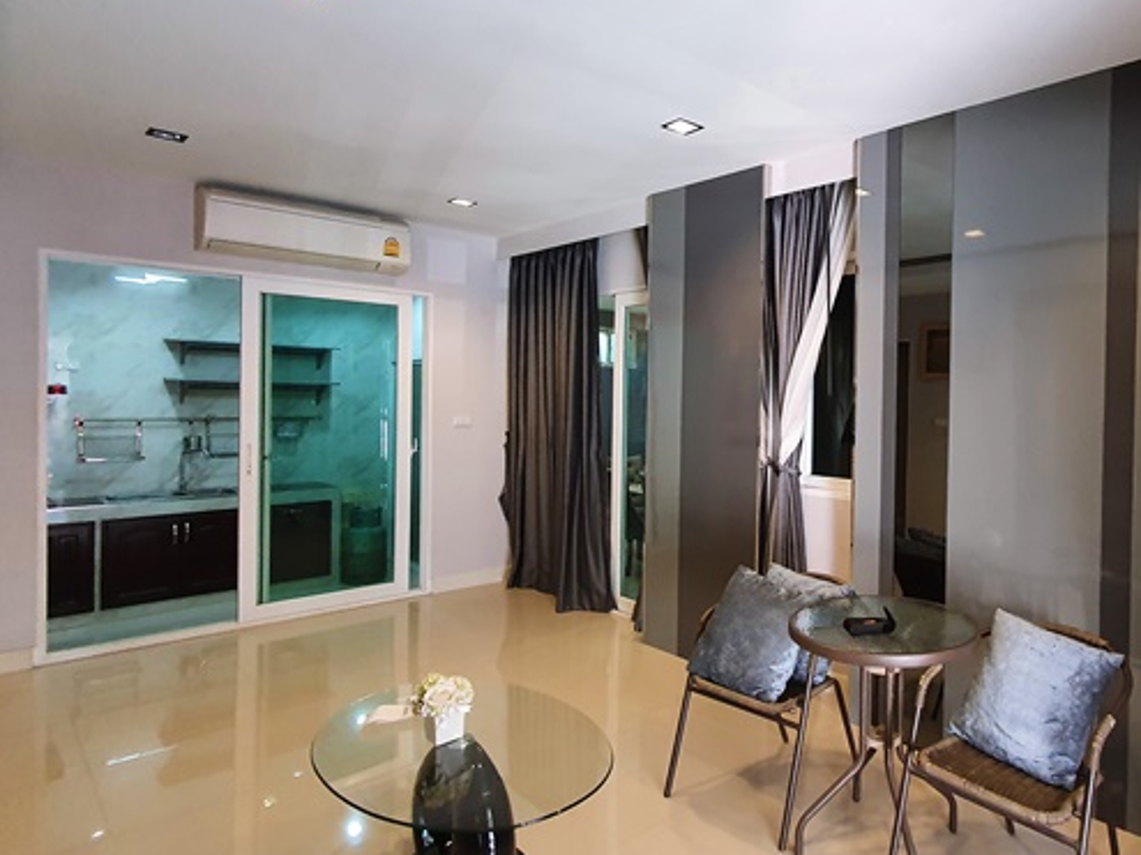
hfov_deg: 75.1
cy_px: 408
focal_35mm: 21
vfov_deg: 63.4
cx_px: 809
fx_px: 692
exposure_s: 1/33
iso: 320
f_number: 2.2
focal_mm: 1.8
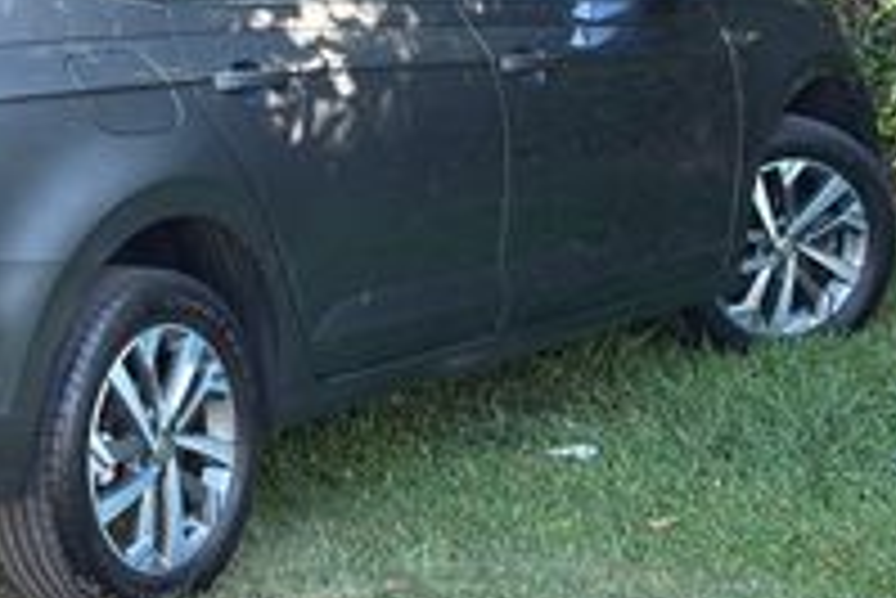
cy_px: 94
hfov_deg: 17.0
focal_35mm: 118
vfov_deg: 11.6
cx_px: 5
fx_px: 2939
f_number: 1.78
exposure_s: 1/190
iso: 64
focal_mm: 6.86
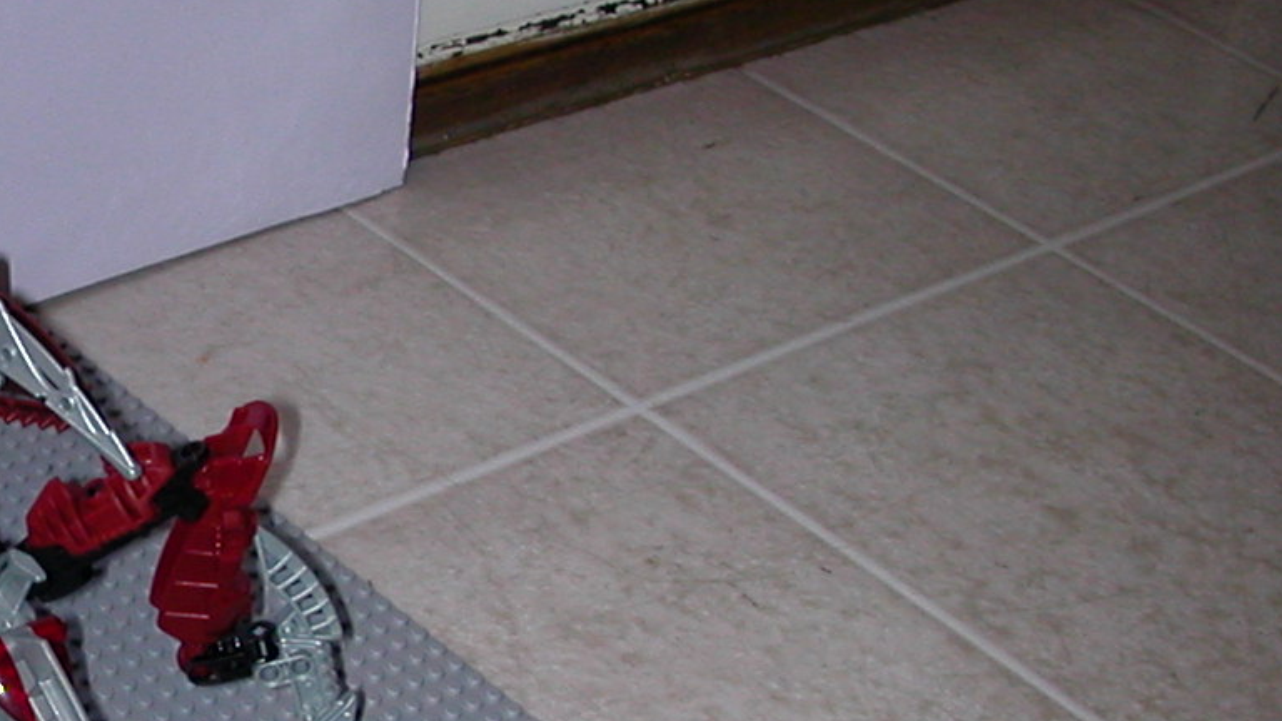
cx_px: -7
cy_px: 594
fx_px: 2855
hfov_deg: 24.2
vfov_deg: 14.3
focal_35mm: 84
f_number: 2.7
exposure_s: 1/59.9
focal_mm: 5.6
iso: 100
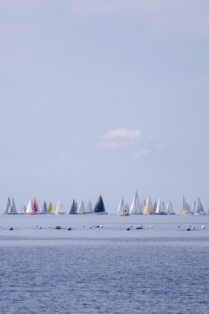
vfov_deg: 8.7
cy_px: 157
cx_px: 80
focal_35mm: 238
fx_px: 2070
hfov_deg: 5.8
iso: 200
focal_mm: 105
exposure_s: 1/1250
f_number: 6.3
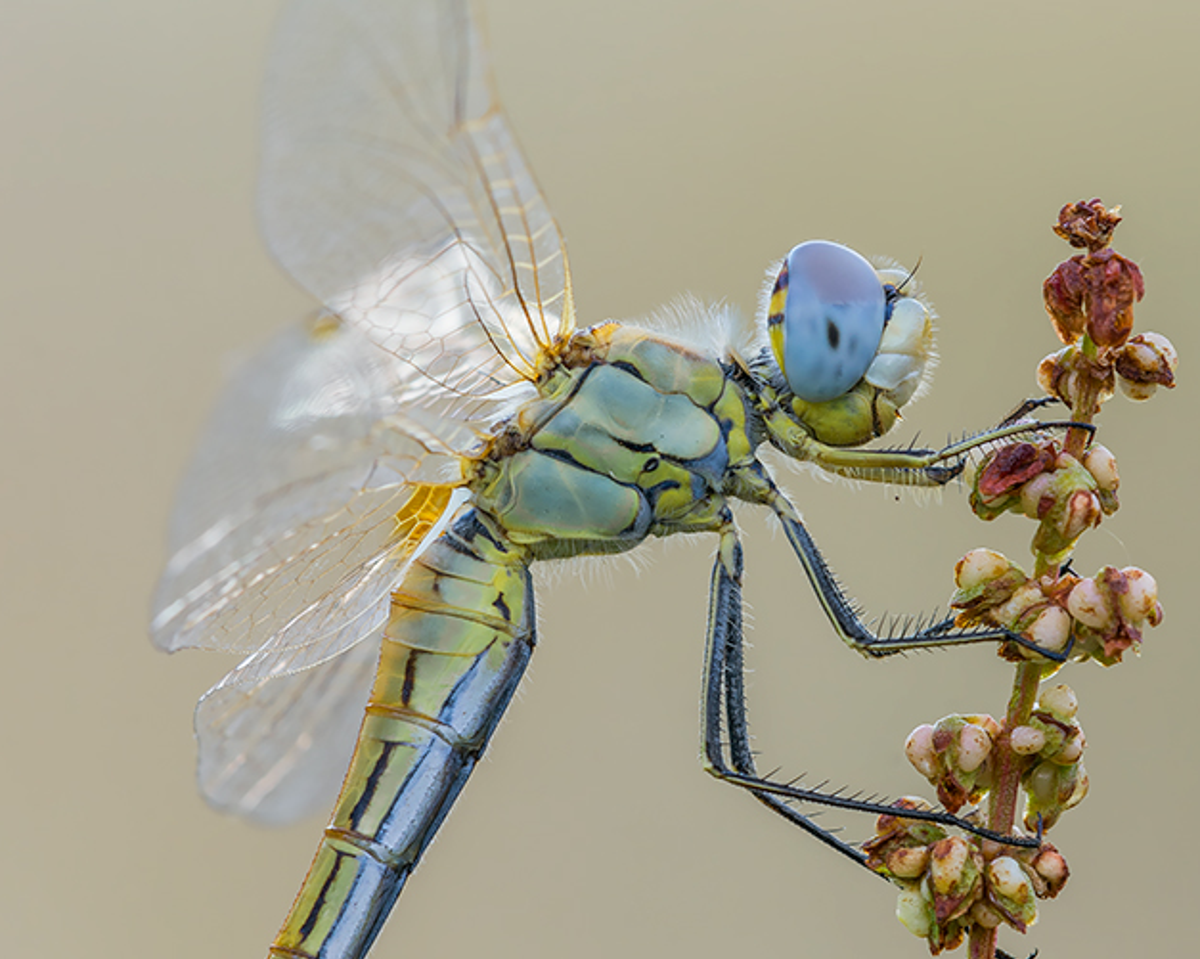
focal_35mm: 414
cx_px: 642
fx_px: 14696
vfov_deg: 3.7
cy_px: 622
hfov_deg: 4.7
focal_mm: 180
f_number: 14
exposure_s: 1/10
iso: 200
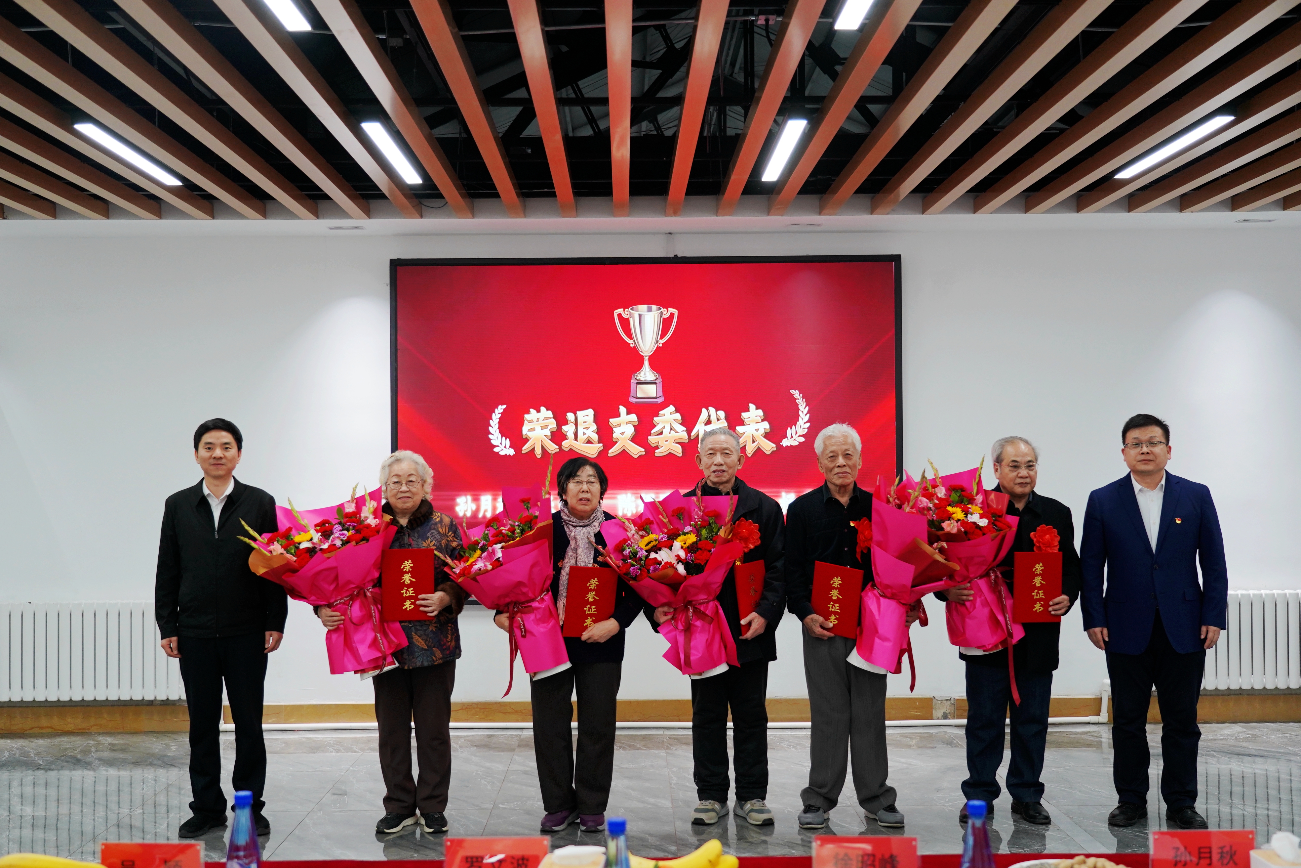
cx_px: 650
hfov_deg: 50.7
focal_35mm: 38
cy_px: 434
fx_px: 1373
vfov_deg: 35.1
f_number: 4
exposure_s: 1/160
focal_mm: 38
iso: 1250
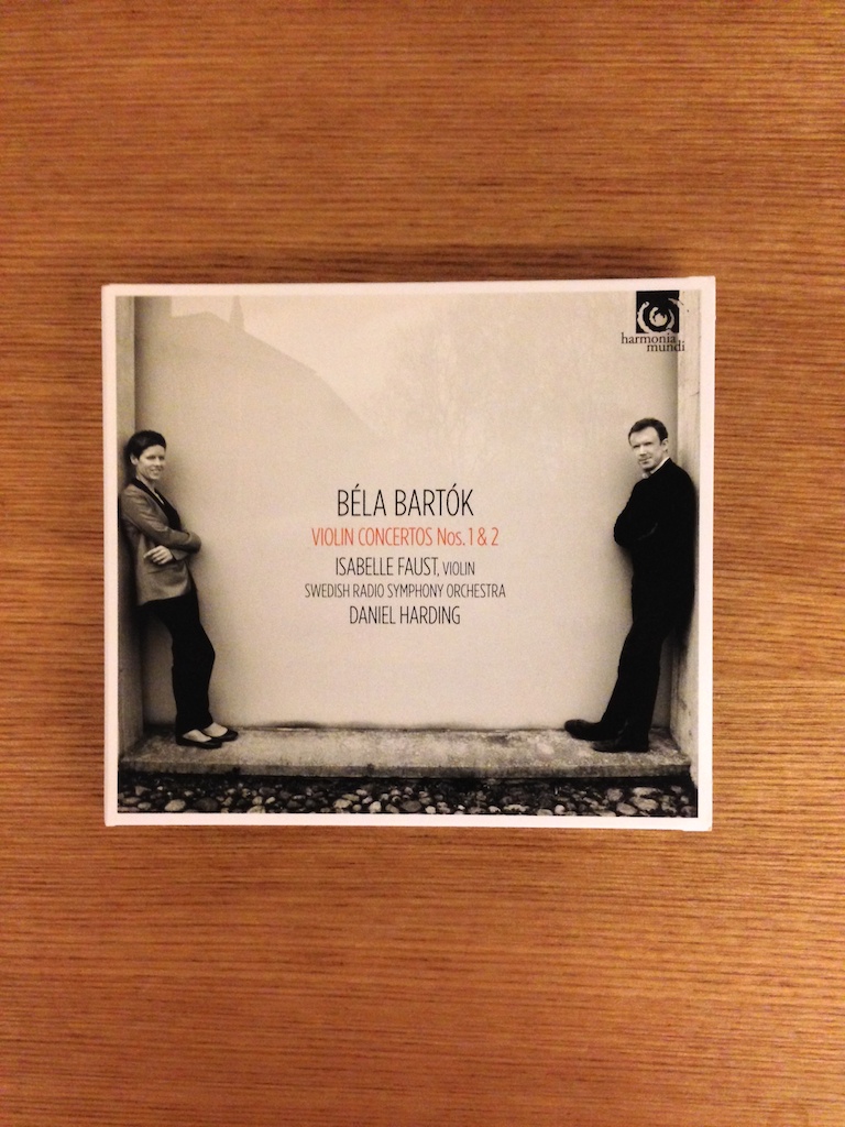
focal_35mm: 33
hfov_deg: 42.9
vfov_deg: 55.4
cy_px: 564
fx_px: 1074
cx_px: 422
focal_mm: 4.12
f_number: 2.4
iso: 400
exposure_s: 1/20
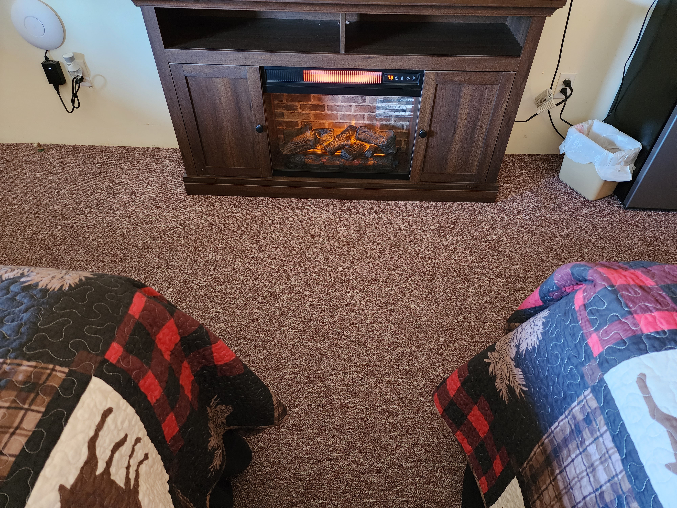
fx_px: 450
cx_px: 338
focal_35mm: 23
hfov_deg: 73.9
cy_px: 254
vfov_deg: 58.9
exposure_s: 1/24
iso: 640
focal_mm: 6.4
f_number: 1.8
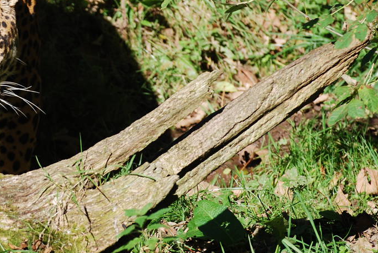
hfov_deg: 4.2
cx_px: -23
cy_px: 20
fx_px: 5192
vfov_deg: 2.8
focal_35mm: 494
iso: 200
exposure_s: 1/640
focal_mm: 140
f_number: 5
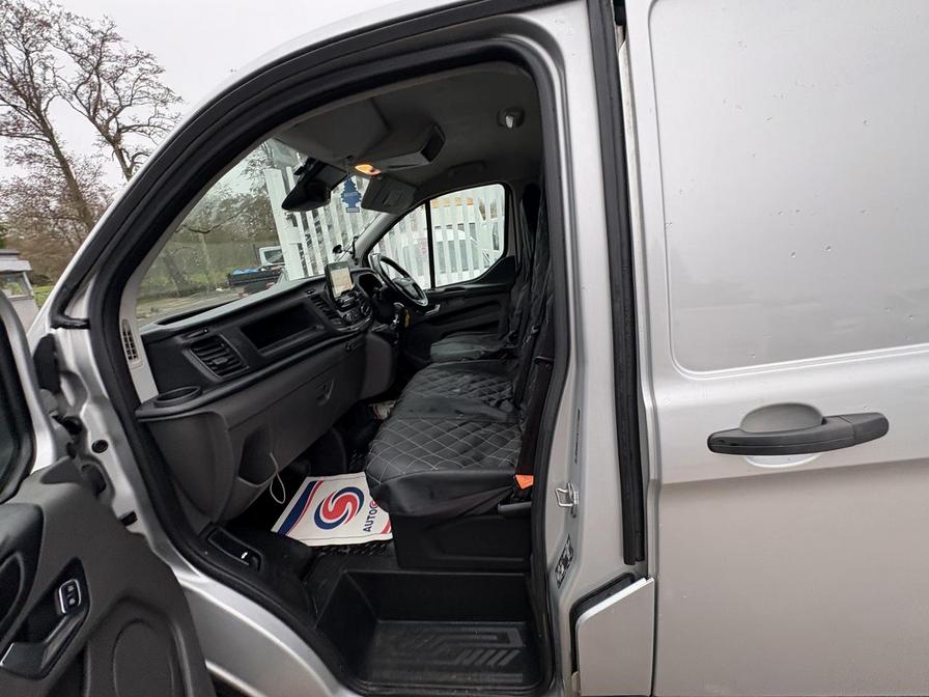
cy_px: 348
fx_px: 376
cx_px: 464
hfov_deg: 102.1
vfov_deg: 85.7
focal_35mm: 14
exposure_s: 1/99
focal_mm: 2.22
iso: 50
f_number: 2.2
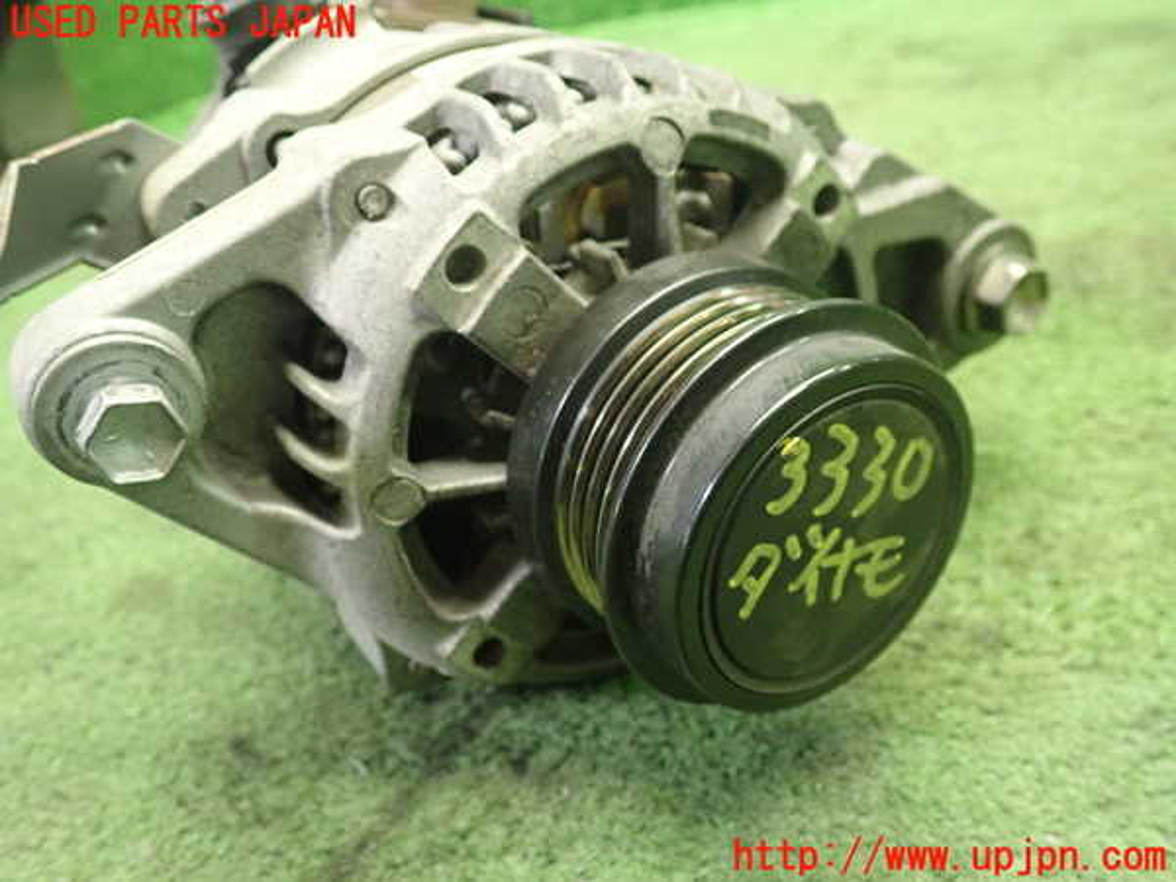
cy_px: 441
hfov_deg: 60.0
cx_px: 588
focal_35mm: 30
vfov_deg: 46.8
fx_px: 1019
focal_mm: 5.5
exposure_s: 1/40
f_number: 2.3
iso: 800
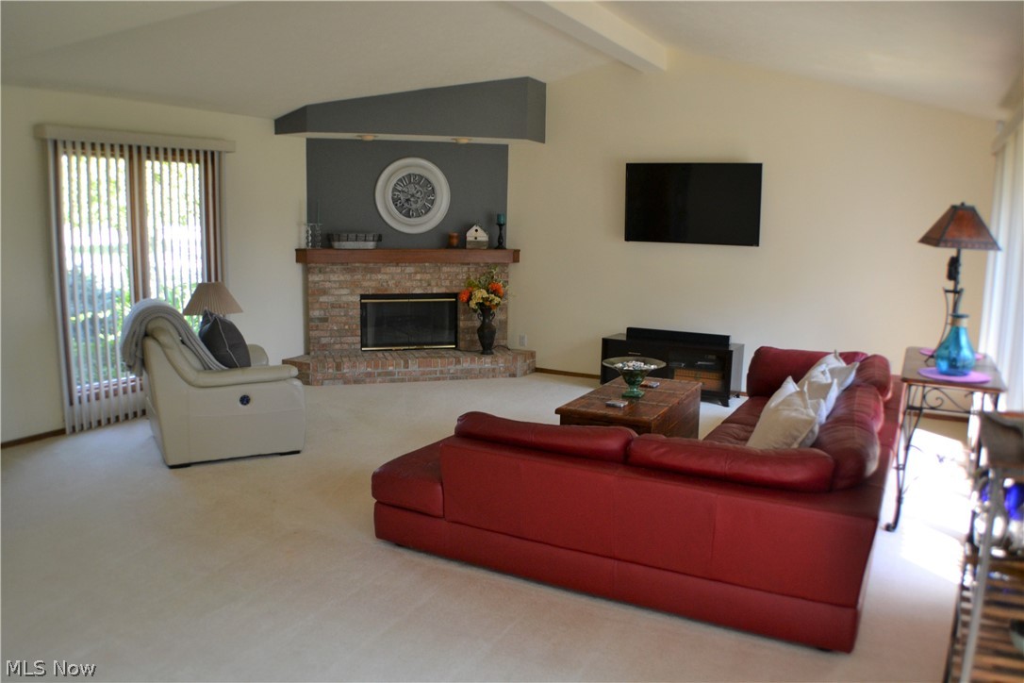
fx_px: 939
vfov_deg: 40.0
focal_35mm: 33
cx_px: 512
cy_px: 342
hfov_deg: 57.2
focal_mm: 22
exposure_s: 1/60
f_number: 4
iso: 500
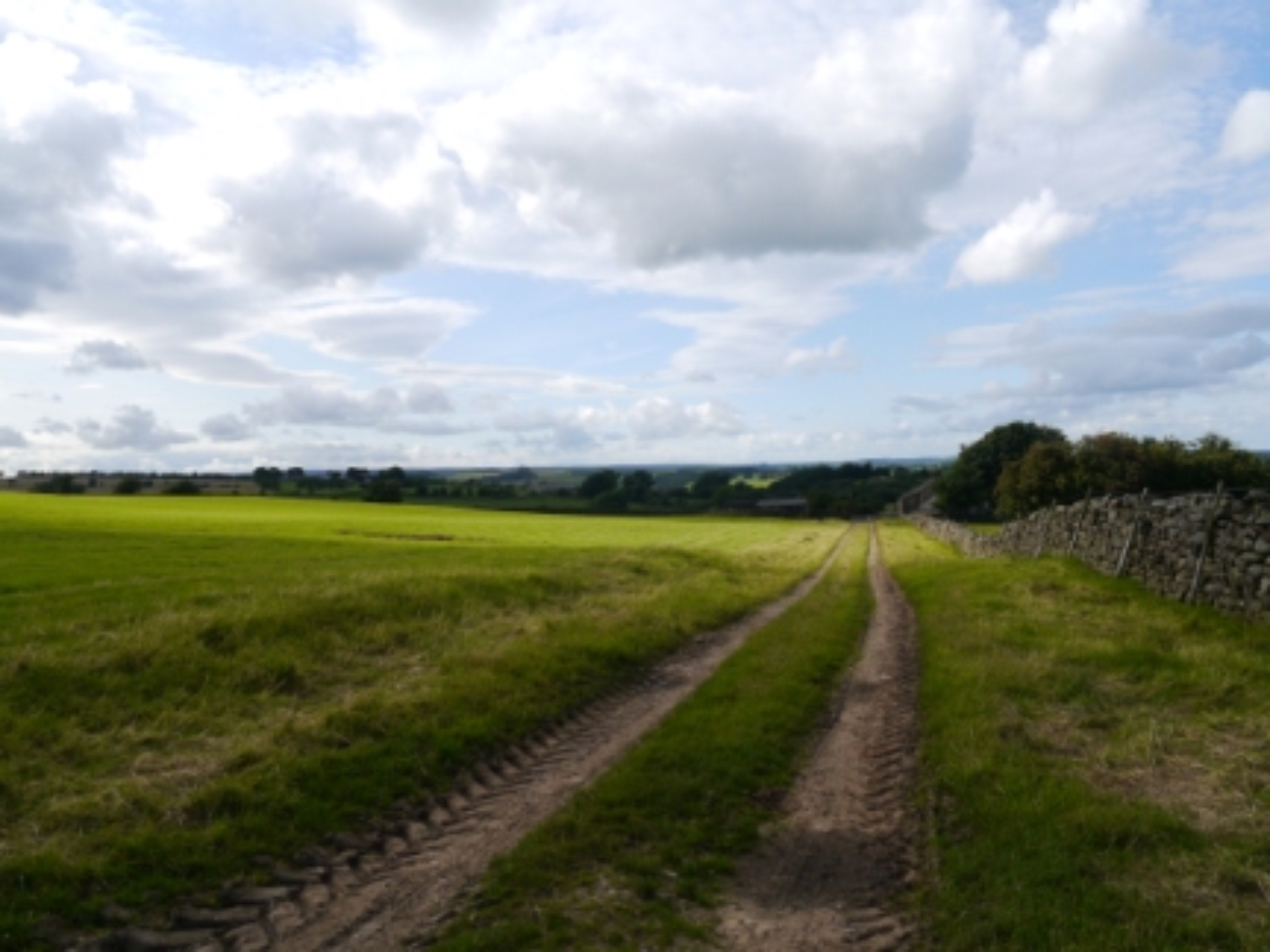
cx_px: 635
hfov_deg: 63.4
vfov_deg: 49.7
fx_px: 1027
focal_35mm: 28
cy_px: 476
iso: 160
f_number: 7.1
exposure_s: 1/400
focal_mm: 14
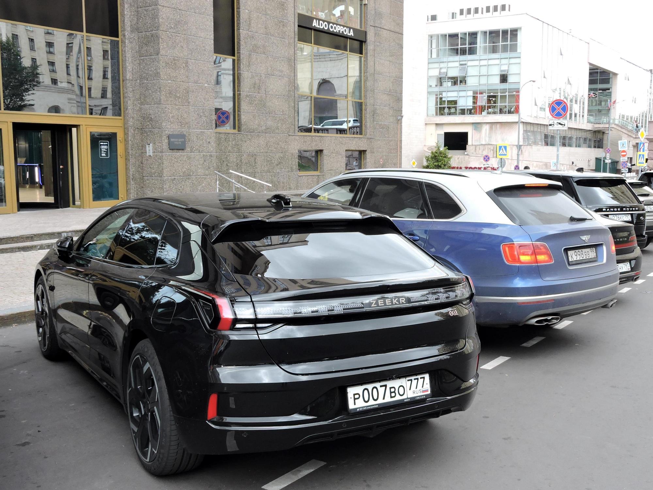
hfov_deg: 52.6
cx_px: 326
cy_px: 245
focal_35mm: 35
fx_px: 660
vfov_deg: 40.7
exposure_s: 1/30
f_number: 3.8
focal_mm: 6.3
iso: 100
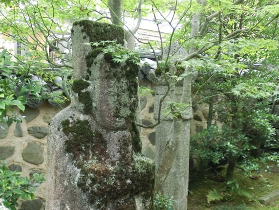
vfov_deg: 29.4
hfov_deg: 38.8
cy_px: 144
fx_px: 395
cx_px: 115
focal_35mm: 49
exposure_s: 1/60
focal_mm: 6.1
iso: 125
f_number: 4
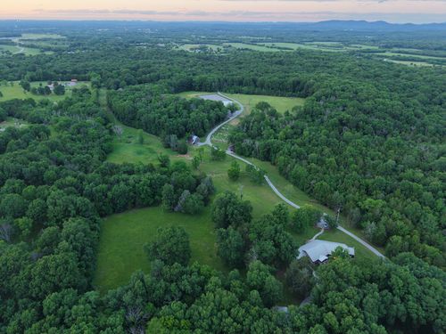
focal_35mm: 24
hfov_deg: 71.6
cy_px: 167
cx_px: 223
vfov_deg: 56.8
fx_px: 309
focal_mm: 8.67
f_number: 1.8
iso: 100
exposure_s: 1/15
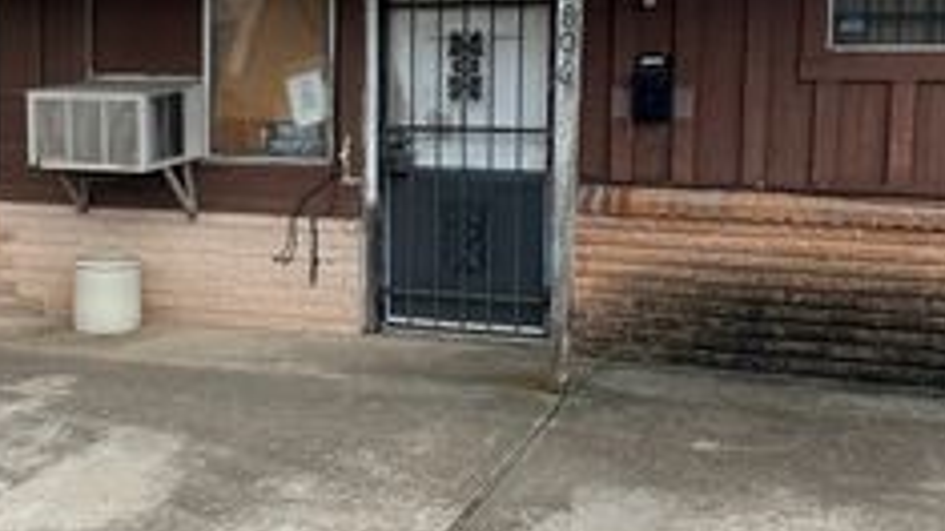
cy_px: 175
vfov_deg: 18.2
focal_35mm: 66
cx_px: 177
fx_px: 1653
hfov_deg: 31.0
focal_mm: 6.76
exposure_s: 1/2299
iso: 100
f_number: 1.78
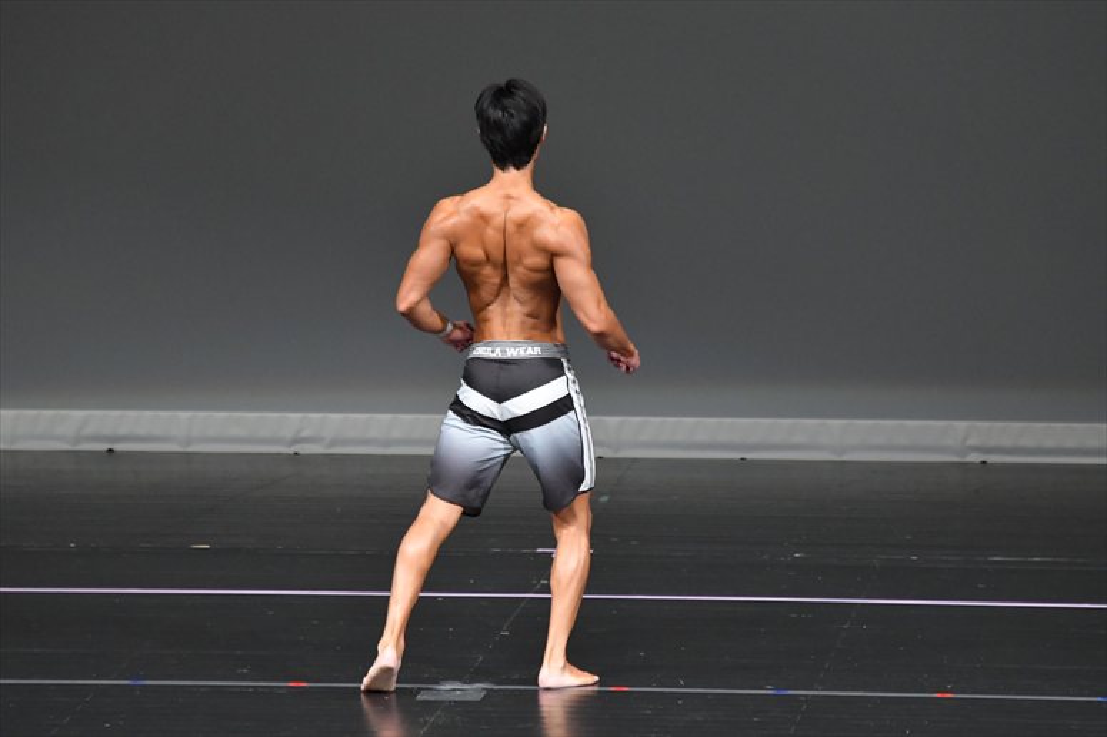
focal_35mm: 345
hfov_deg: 6.0
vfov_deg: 4.0
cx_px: 554
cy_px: 368
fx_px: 10604
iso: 4000
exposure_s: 1/400
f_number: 5.6
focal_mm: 230
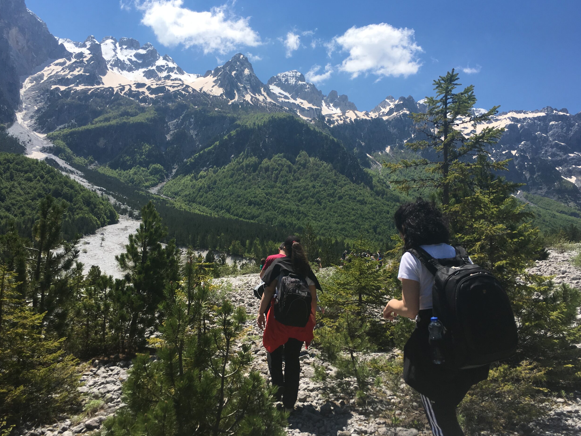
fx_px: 503
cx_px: 294
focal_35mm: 30
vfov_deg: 46.8
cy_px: 218
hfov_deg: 60.0
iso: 25
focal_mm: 4.15
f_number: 2.2
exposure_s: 1/1748
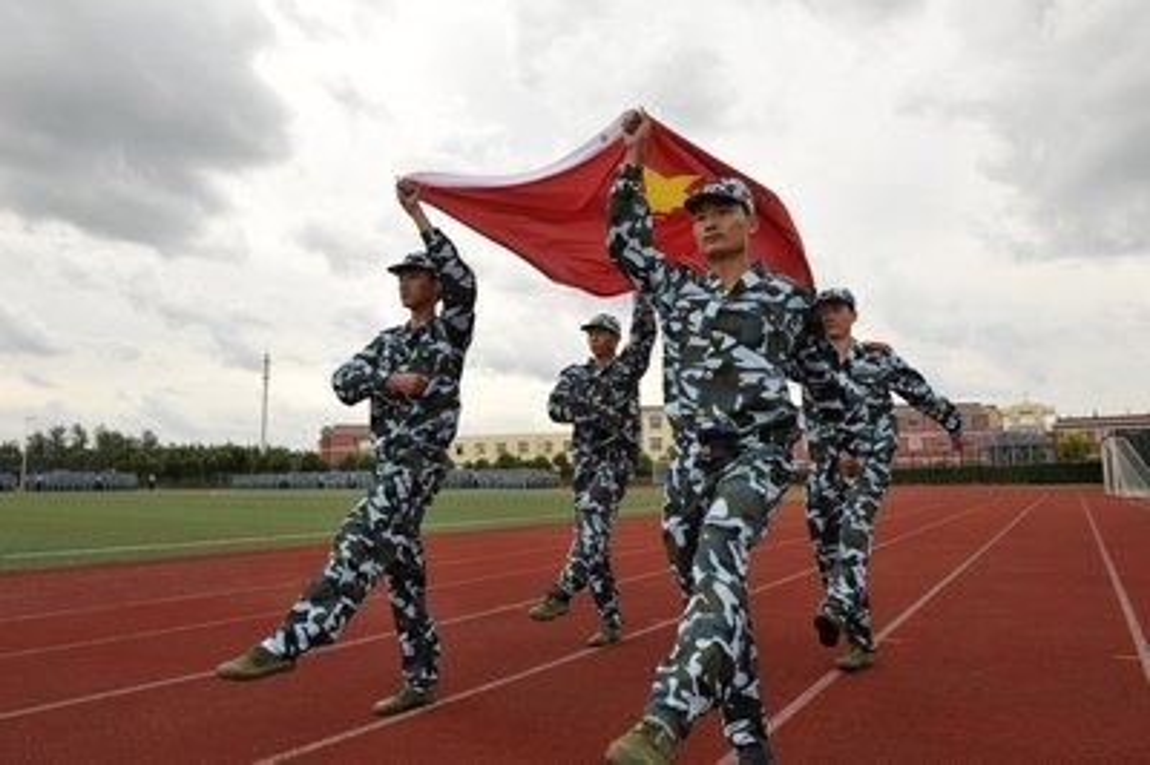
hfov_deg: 73.8
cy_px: 382
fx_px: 766
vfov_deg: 53.1
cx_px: 575
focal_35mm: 24
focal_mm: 24
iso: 250
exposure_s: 1/320
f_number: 7.1
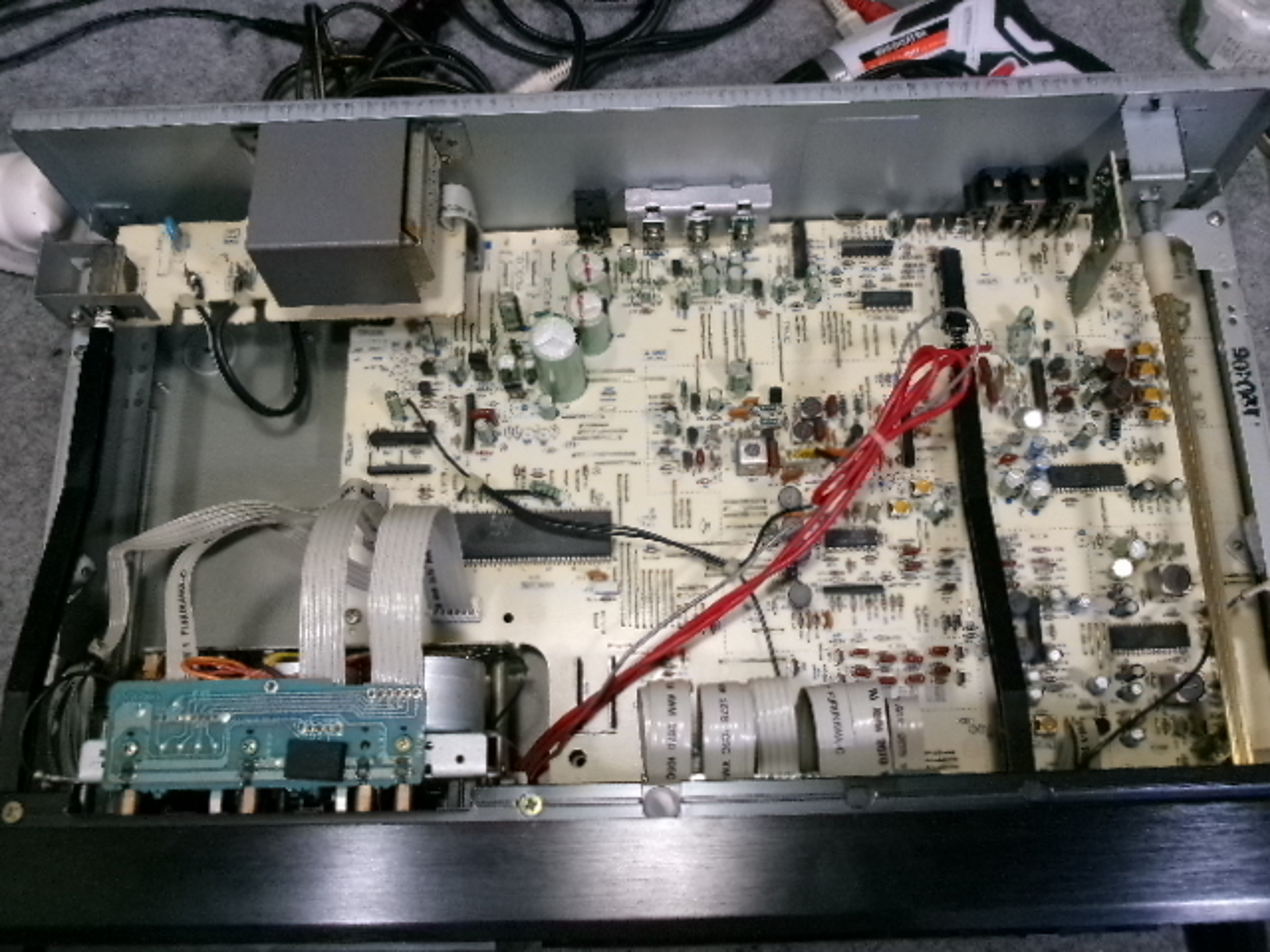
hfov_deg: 51.4
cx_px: 635
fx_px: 1321
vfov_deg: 39.7
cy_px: 476
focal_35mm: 36
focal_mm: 6.4
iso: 800
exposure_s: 1/120
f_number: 4.5
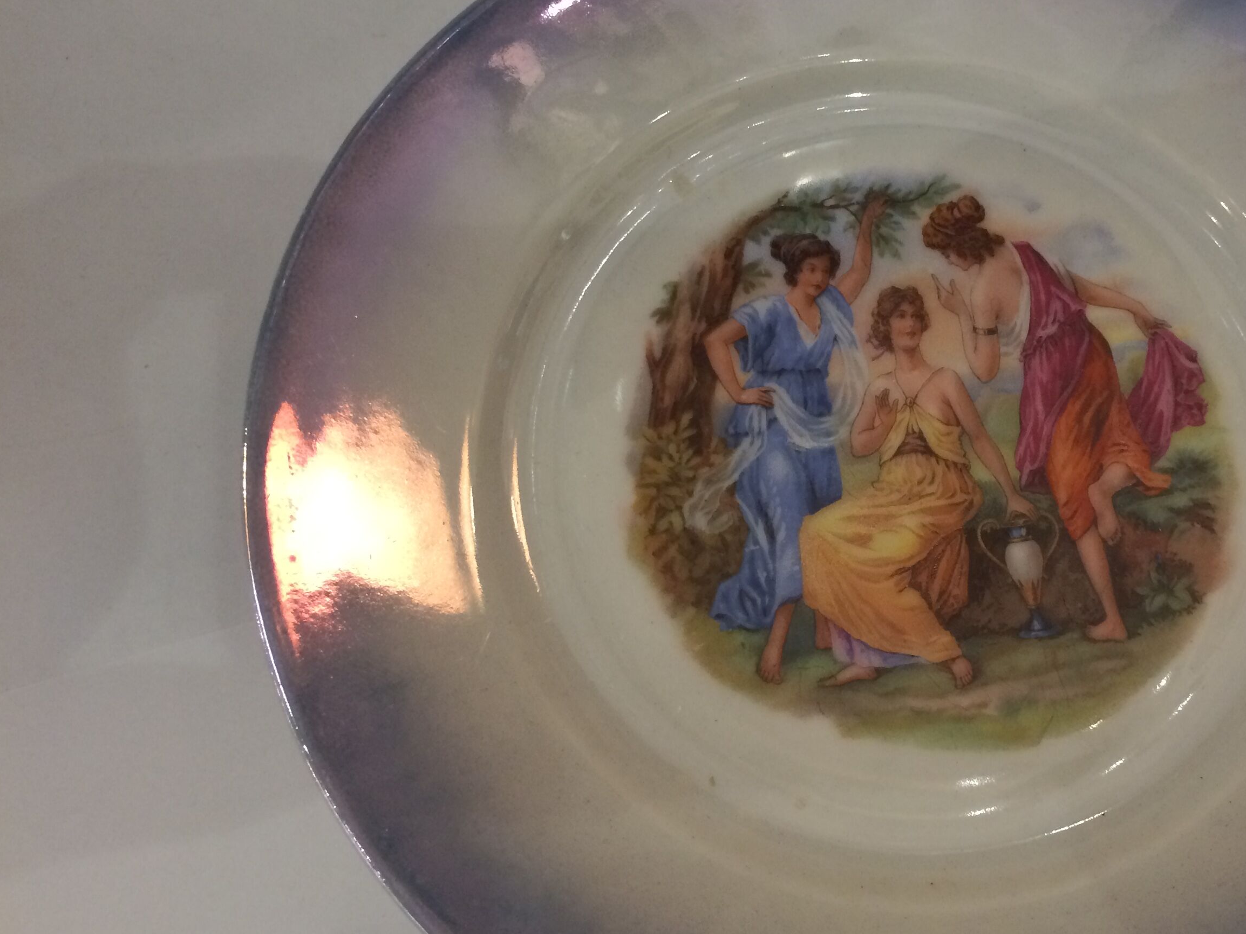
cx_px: 869
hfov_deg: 44.8
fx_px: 1476
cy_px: 442
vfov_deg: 35.1
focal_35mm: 41
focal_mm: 4.15
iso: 250
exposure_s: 1/33
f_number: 2.2
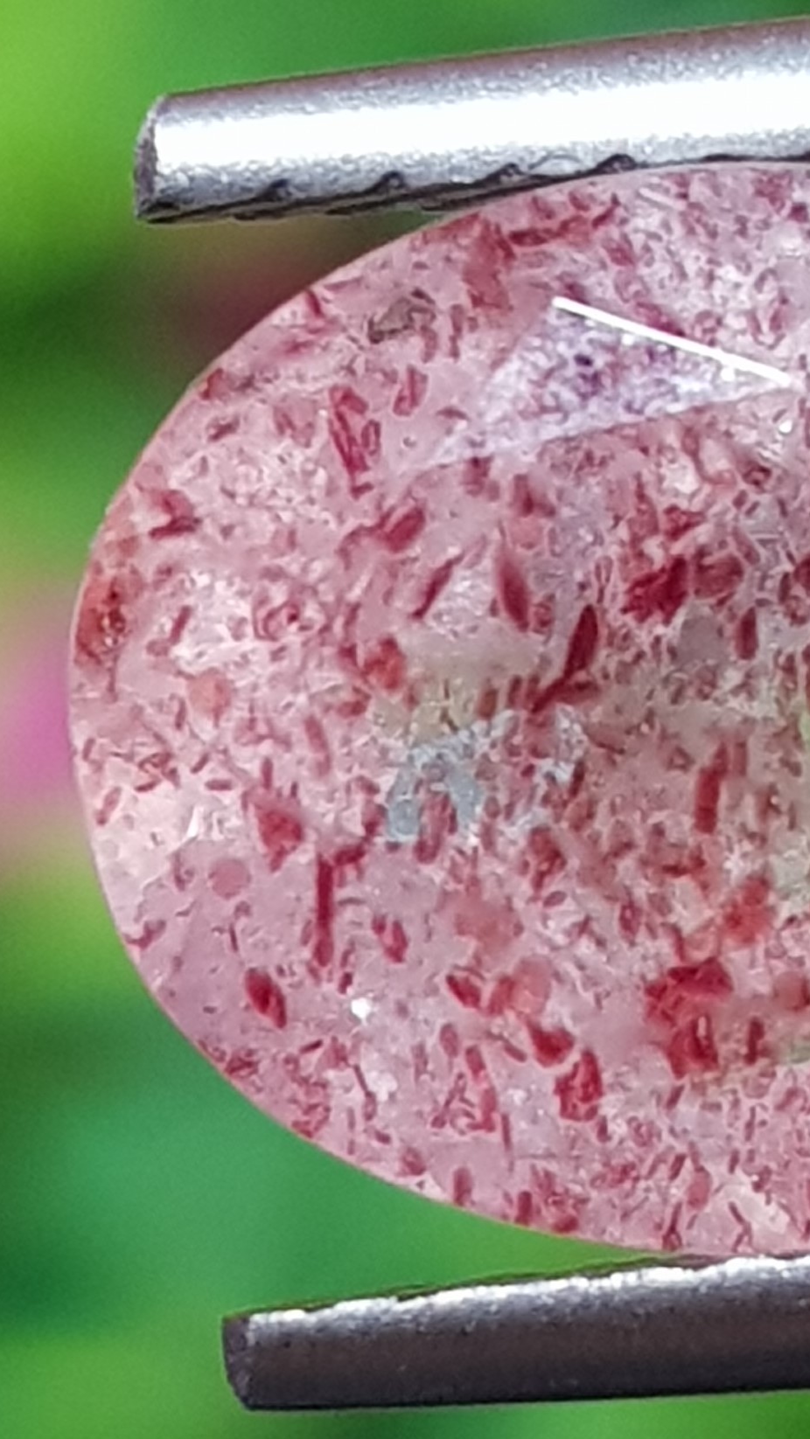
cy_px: 725
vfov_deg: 41.3
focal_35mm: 50
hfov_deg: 23.3
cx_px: 726
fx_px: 1909
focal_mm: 4.3
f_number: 1.7
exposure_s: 1/50
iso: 125
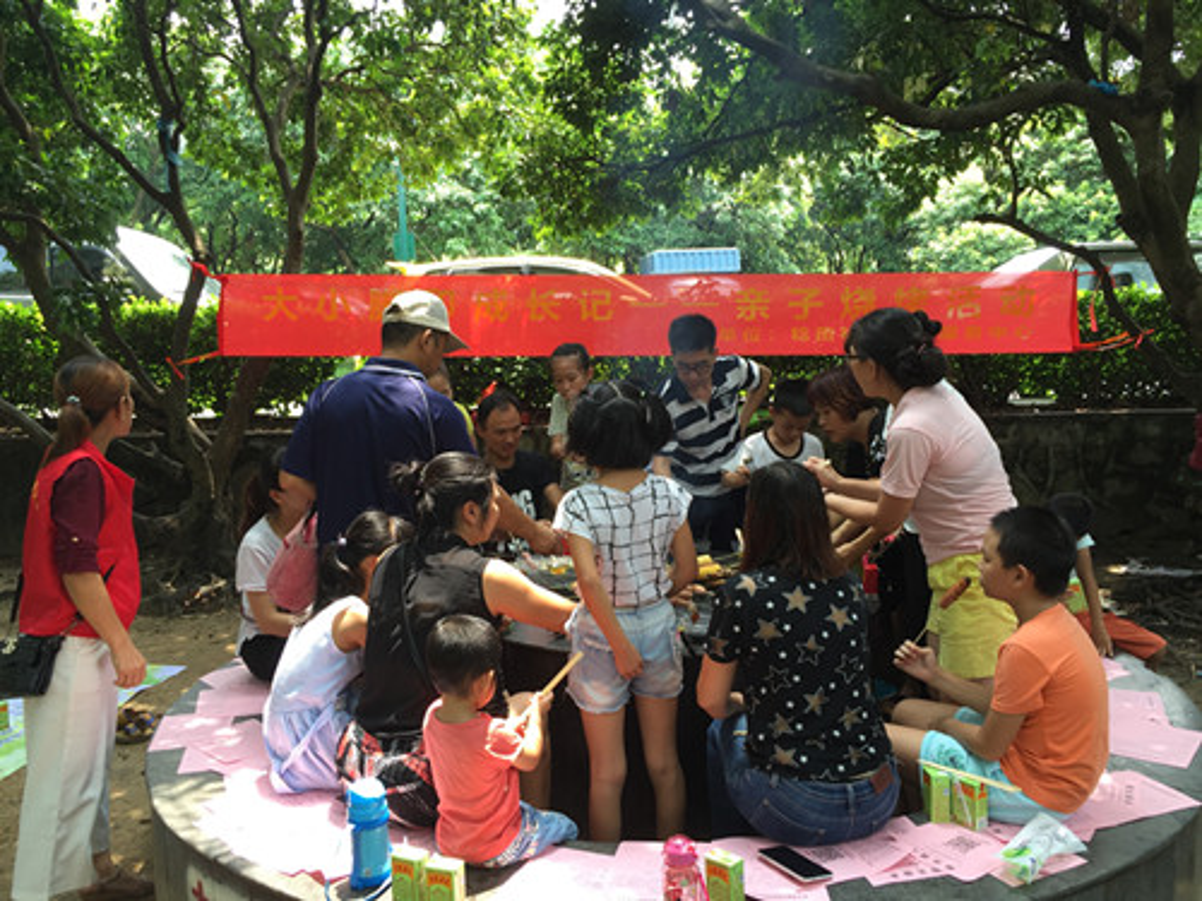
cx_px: 601
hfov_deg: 61.7
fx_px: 1007
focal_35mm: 29
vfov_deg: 48.2
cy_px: 450
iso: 32
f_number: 2.2
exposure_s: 1/104
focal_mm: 4.15
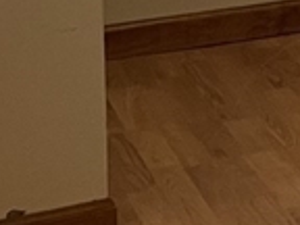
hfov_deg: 9.9
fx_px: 1603
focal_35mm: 185
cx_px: 600
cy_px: -262
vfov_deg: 7.6
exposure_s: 1/60
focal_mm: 4.2
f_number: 1.6
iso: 320
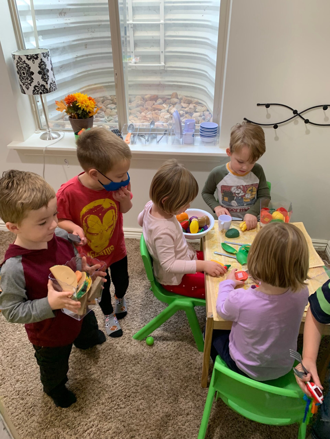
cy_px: 220
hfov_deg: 53.1
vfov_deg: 67.3
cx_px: 165
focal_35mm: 26
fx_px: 330
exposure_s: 1/60
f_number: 1.8
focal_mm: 4.25
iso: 160
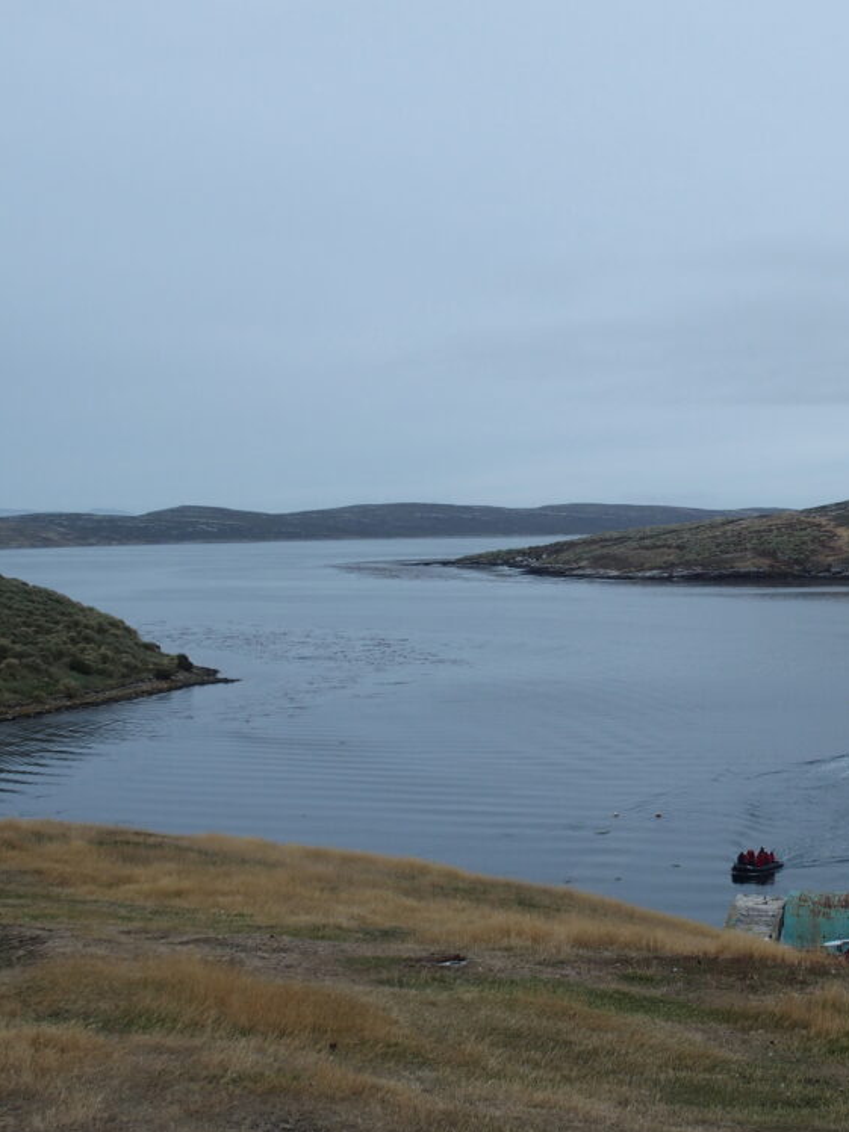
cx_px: 675
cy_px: 580
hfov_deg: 23.0
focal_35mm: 63
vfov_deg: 30.7
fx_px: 2060
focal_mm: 9.8
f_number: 3.5
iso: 100
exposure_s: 1/800
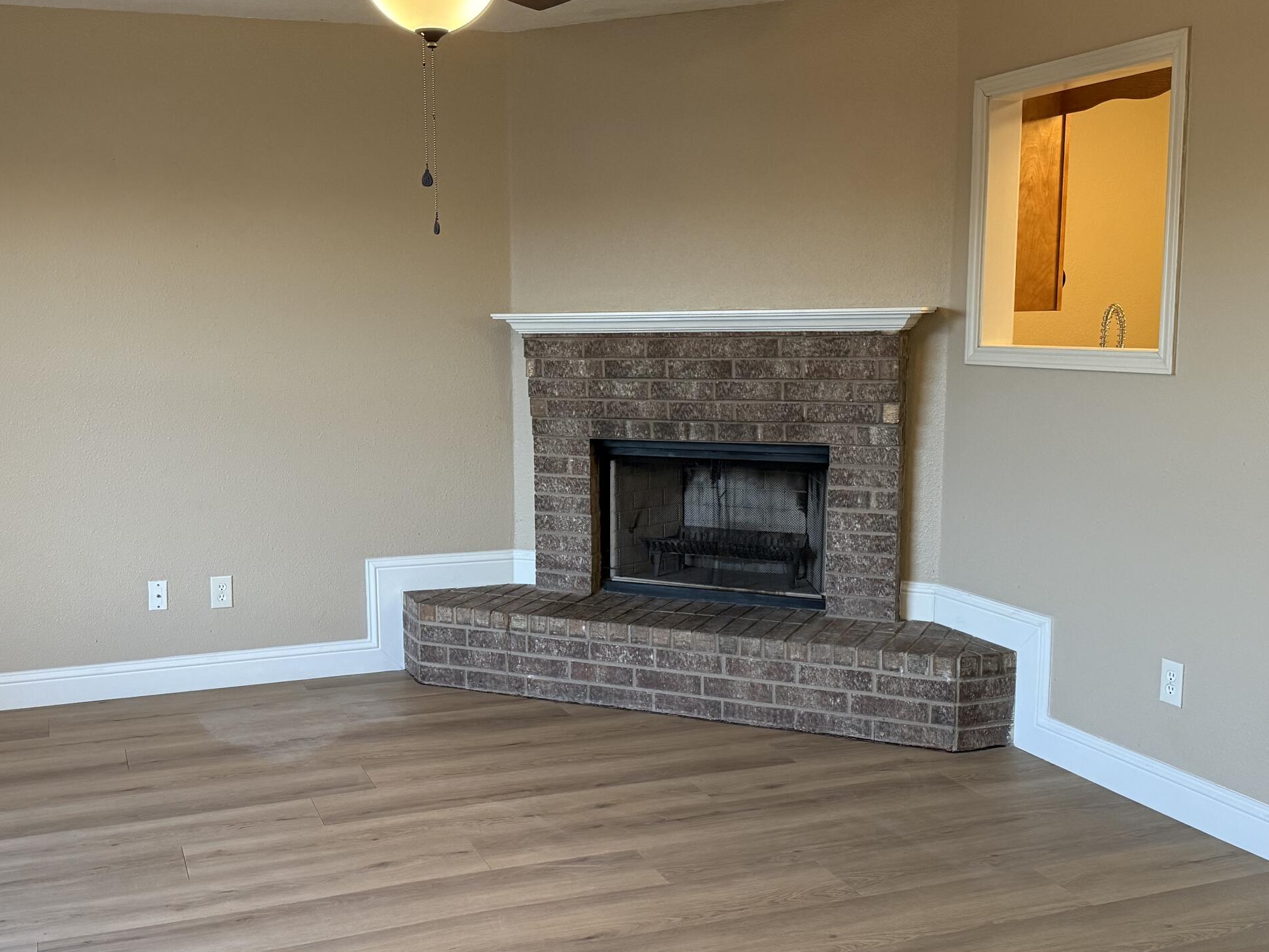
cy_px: 513
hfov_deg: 48.8
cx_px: 526
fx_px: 1393
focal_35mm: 38
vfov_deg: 37.7
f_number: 1.78
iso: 320
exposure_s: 1/60
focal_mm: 6.76
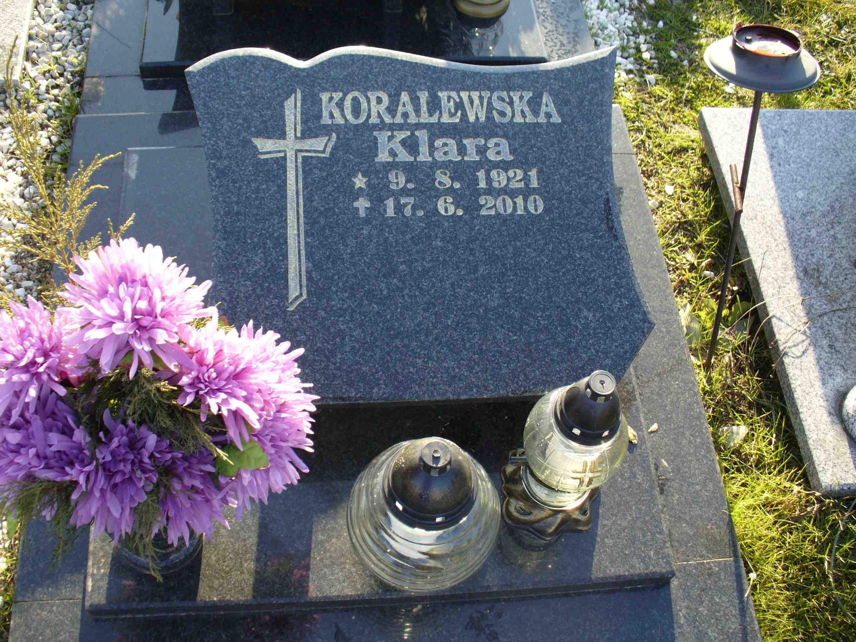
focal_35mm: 37
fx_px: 915
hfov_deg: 50.1
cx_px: 428
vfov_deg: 38.7
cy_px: 321
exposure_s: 1/160
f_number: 2.8
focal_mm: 6.1
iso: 80
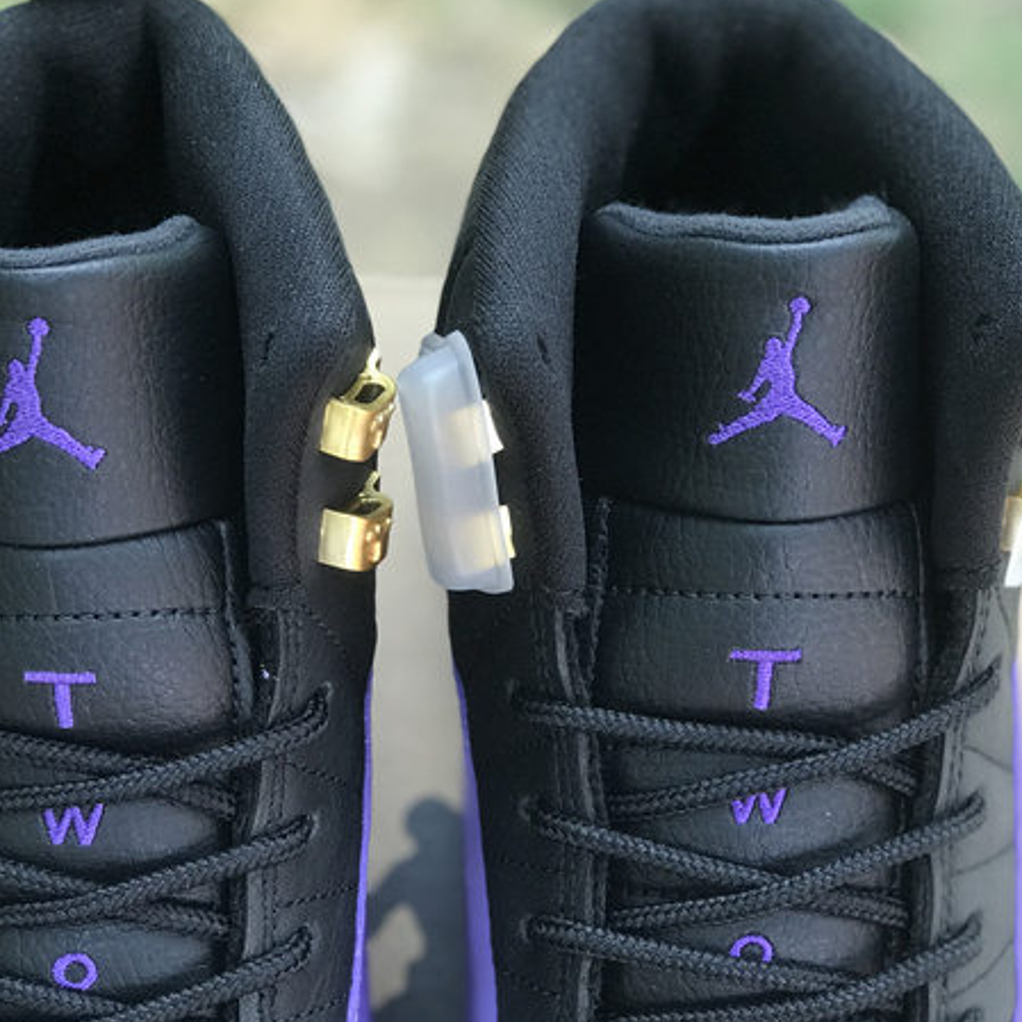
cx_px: 460
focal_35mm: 83
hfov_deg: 20.9
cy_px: 511
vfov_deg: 20.9
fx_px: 2772
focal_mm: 6.6
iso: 32
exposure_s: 1/50
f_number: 2.8
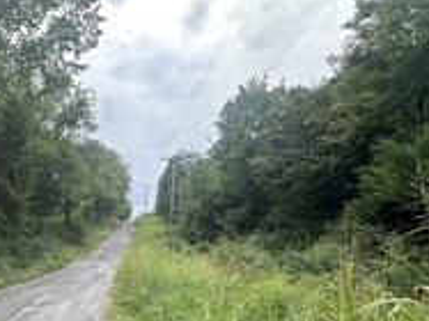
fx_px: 372
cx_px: 80
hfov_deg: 55.4
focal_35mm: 30
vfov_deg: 44.2
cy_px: 264
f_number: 2.2
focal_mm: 2.22
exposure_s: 1/249
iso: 40
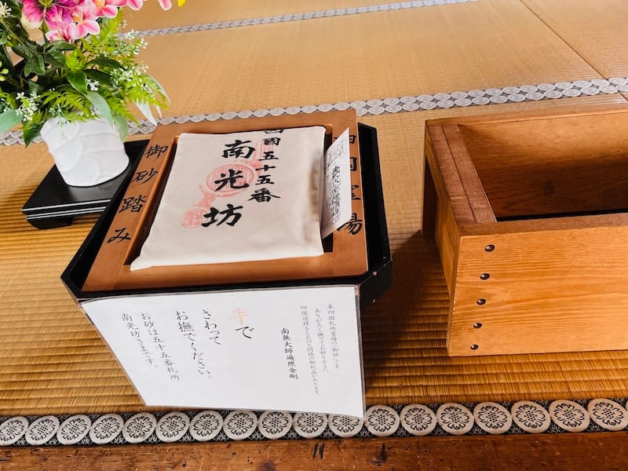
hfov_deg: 67.3
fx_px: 472
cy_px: 236
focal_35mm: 26
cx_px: 314
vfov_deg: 53.1
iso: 125
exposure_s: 1/121
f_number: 1.5
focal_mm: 5.7
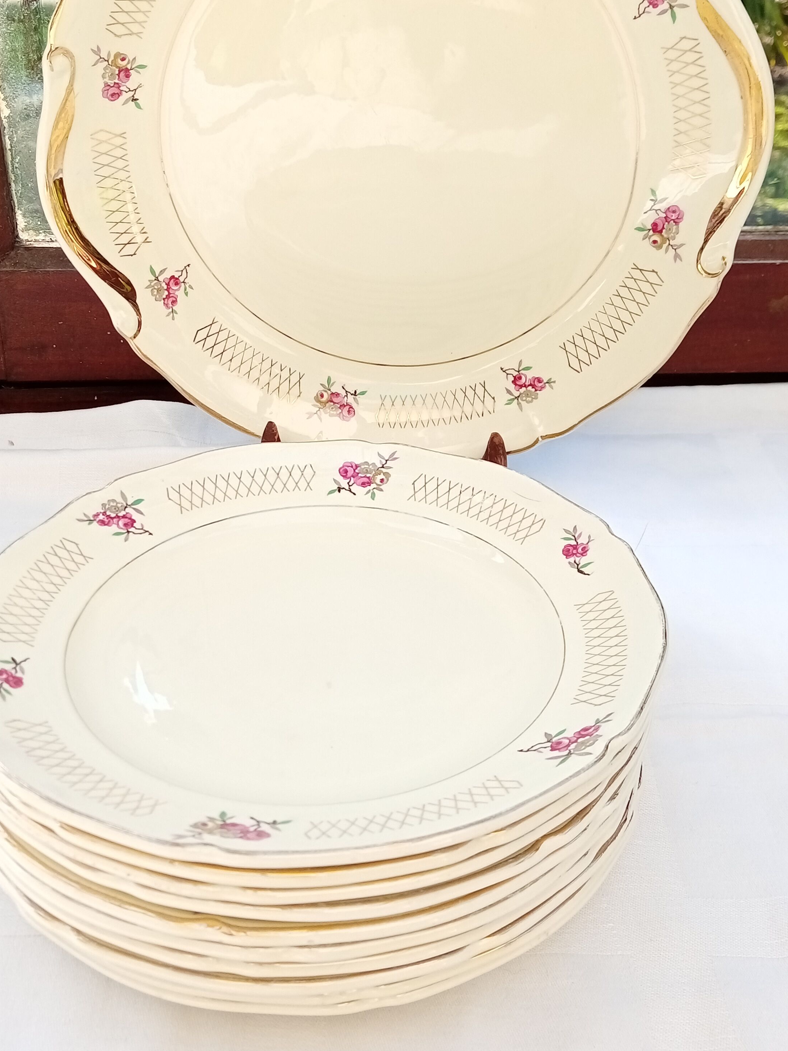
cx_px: 354
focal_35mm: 40
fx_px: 1214
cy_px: 420
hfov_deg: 35.9
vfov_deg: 46.5
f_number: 1.8
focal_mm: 3.57
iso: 117
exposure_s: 1/262
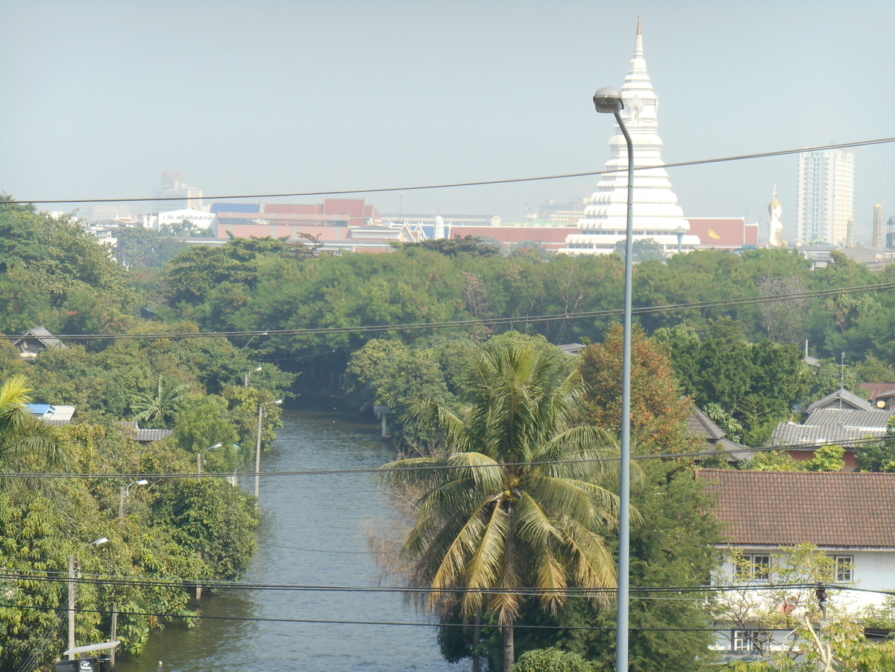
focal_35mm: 121
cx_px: 448
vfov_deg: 12.2
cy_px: 336
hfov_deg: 16.3
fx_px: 3128
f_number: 5.4
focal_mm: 21.5
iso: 80
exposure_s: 1/250
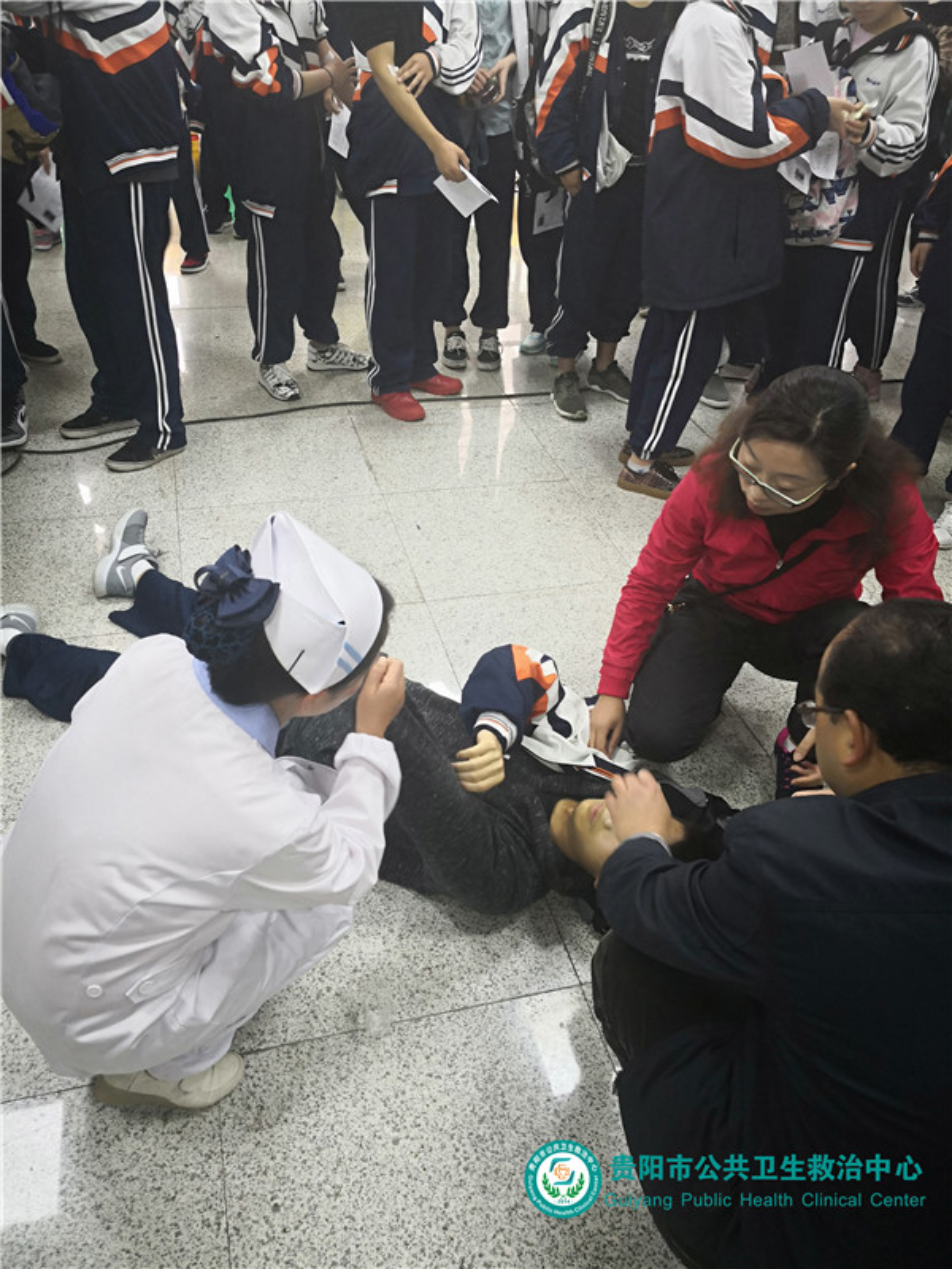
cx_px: 476
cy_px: 634
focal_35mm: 27
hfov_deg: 51.4
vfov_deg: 65.3
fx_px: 990
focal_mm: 3.95
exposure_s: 1/33.3
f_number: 1.6
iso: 160
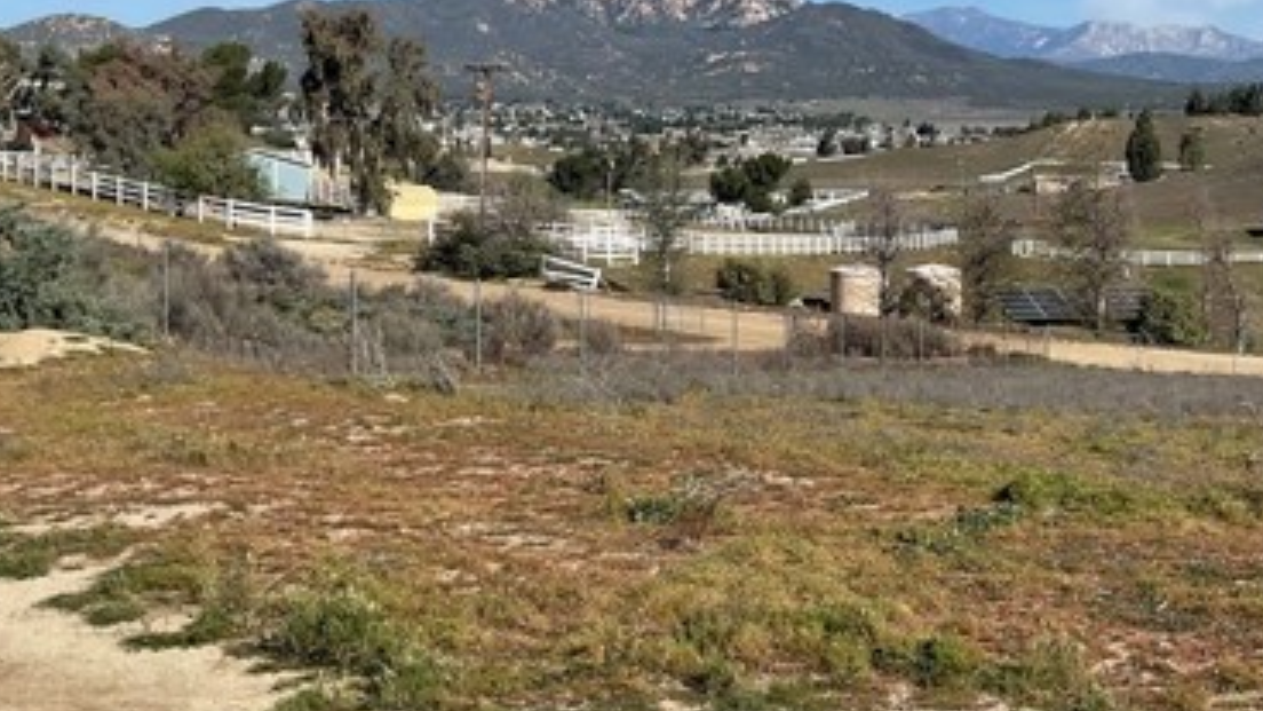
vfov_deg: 21.8
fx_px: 1842
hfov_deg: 36.7
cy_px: 264
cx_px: 988
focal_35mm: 55
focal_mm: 3
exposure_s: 1/2667
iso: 16
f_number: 1.8
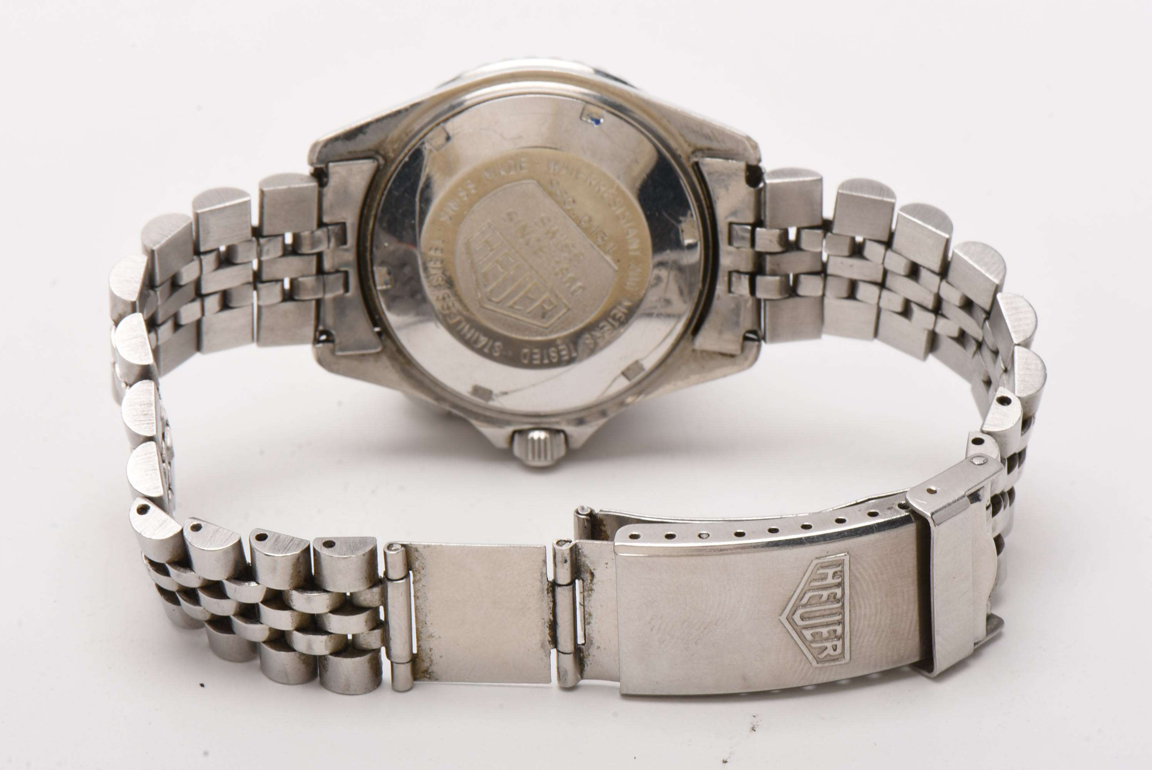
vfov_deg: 10.8
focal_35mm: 128
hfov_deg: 16.1
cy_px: 385
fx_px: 4083
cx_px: 576
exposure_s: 1/125
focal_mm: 85
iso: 100
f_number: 20
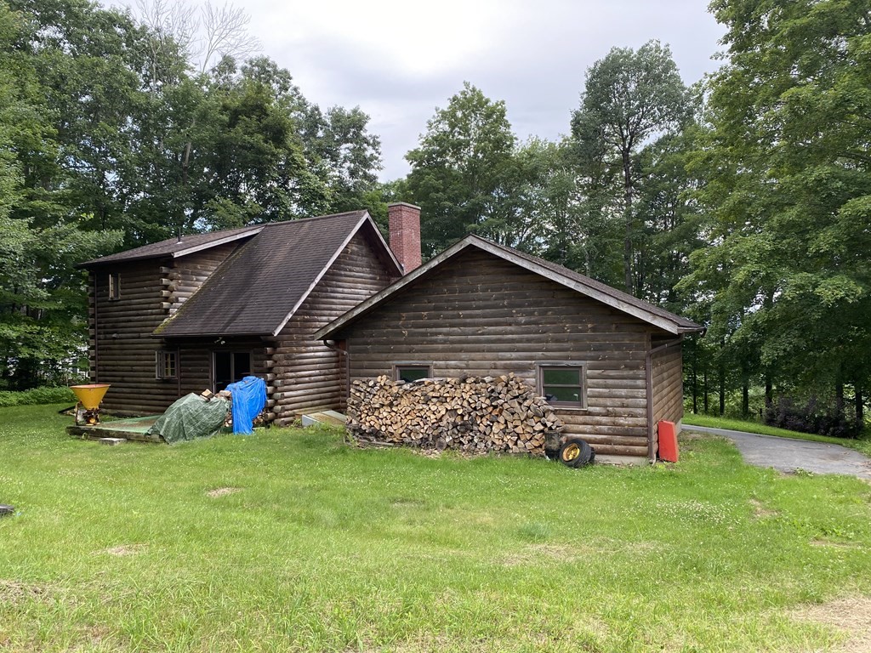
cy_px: 326
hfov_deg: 67.3
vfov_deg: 53.1
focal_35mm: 26
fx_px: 654
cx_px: 436
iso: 32
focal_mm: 4.25
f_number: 1.8
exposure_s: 1/412
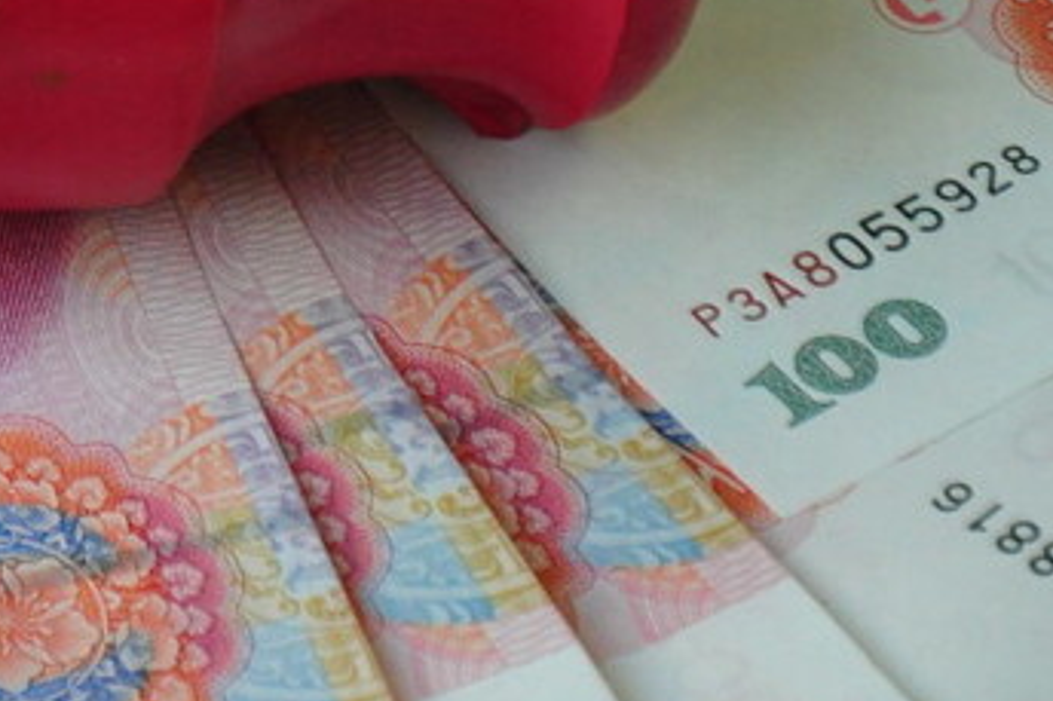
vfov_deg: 3.1
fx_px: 13002
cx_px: -778
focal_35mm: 445
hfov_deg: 4.6
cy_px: -367
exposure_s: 1/160
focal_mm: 85
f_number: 5.6
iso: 1000
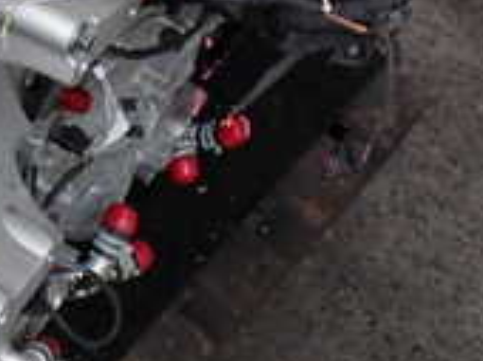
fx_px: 1477
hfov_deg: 17.7
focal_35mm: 106
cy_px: -119
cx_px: -99
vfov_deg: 13.4
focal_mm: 5.4
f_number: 3.2
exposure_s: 1/60
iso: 100
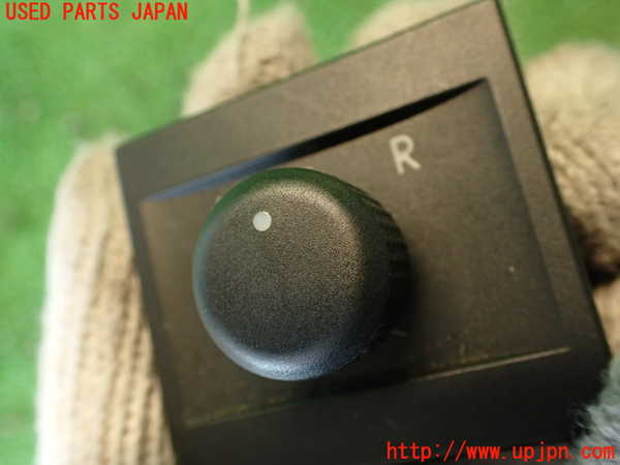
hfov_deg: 56.8
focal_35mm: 32
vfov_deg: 44.2
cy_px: 232
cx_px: 310
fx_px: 573
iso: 400
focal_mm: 5.79
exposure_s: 1/30
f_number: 2.4
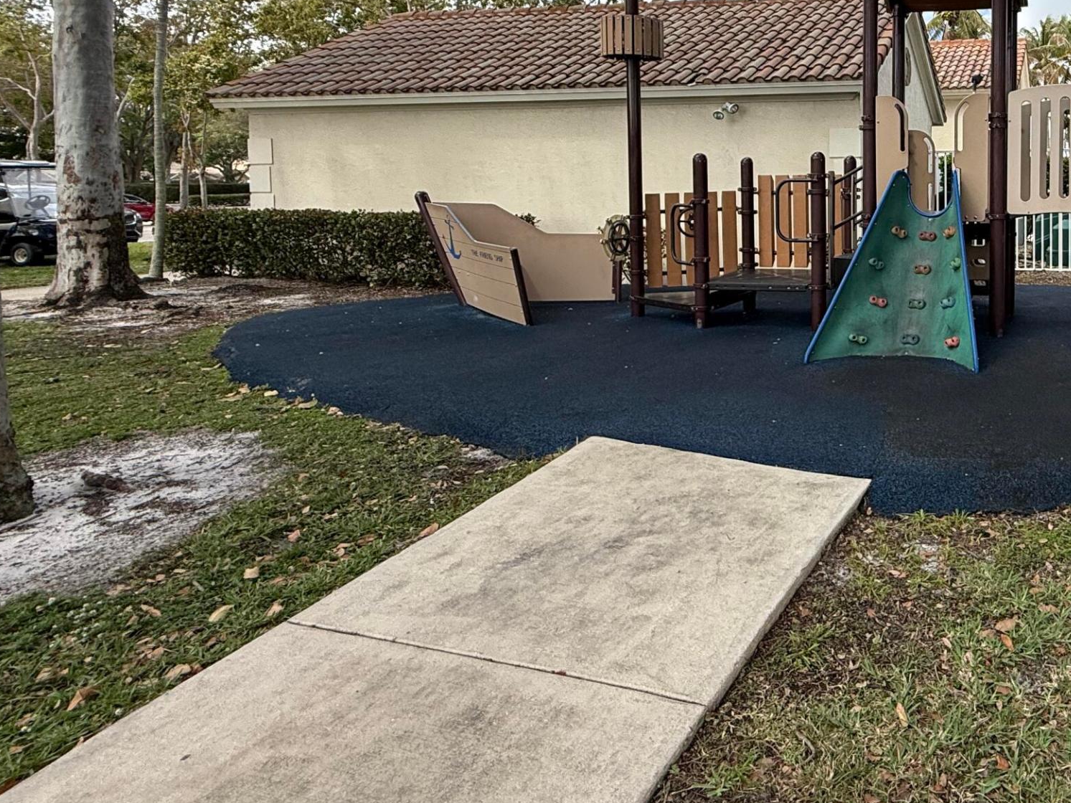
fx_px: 835
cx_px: 910
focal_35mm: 27
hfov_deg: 58.3
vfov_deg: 49.7
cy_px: 220
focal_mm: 2.22
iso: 64
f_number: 2.2
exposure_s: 1/1125
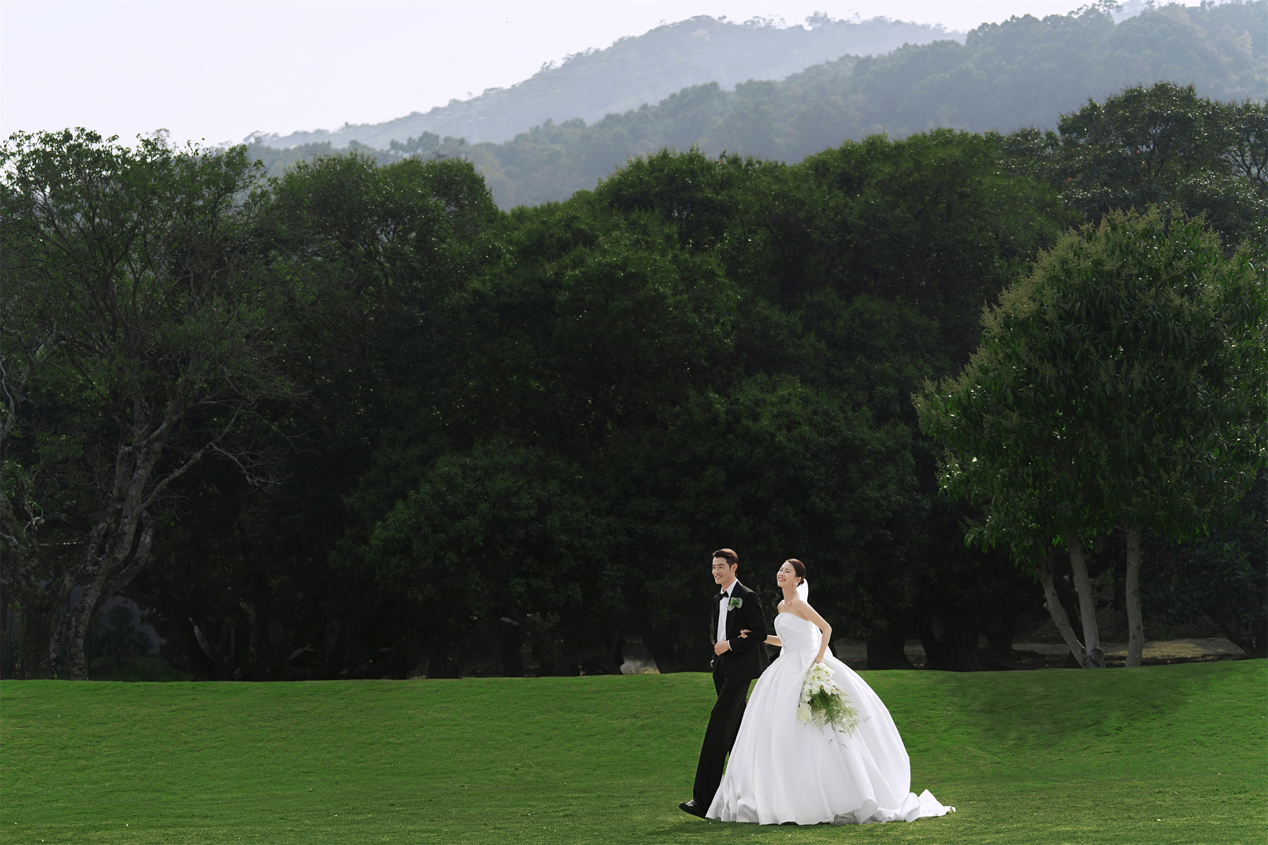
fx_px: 2782
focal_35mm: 79
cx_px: 634
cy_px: 422
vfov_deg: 17.3
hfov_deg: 25.7
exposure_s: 1/6400
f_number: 2.8
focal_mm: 79
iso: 200
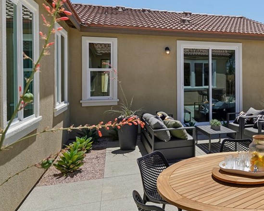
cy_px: 80
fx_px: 273
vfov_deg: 41.9
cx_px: 235
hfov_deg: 46.8
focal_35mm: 35
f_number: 7.1
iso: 100
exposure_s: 1/320
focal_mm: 20
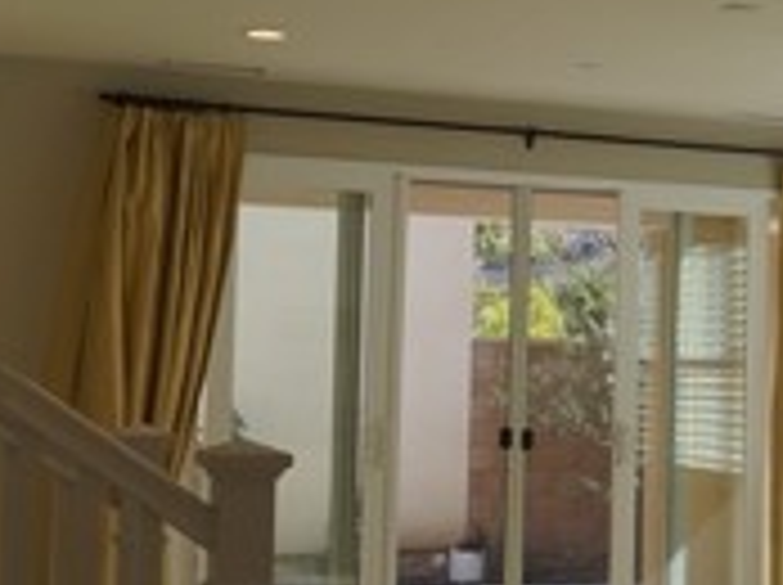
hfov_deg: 20.6
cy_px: 286
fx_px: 1920
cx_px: 1071
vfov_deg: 17.3
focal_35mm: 85
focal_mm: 16
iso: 100
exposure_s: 1/200
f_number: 5
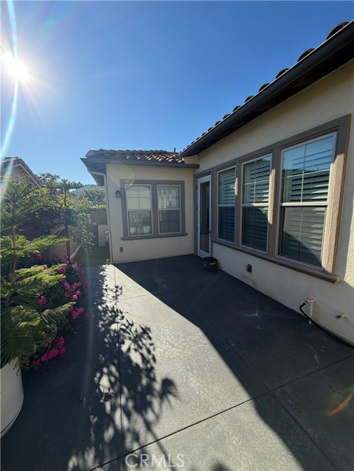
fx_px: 191
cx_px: 177
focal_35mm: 14
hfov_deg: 85.7
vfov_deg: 102.1
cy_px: 236
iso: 25
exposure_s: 1/770
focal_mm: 2.22
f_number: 2.2
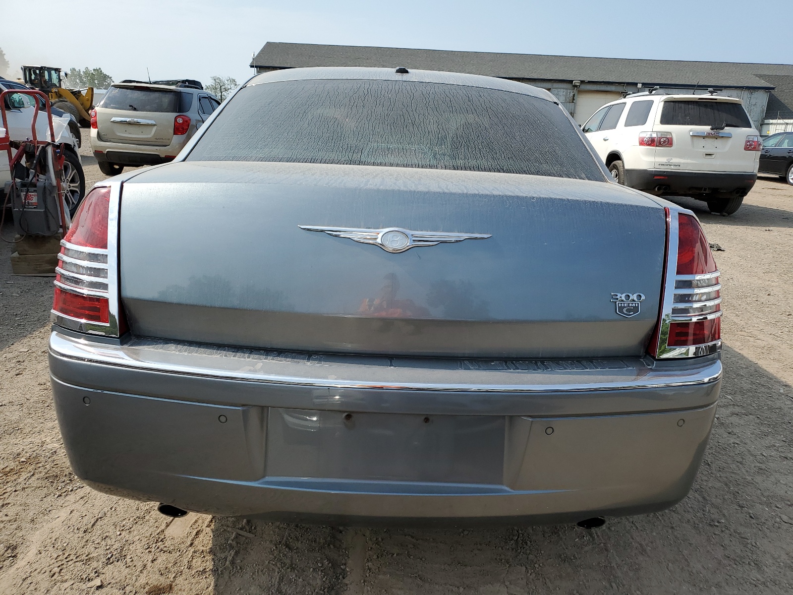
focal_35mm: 26
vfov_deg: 53.1
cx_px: 396
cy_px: 298
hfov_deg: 67.3
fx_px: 596
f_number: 1.5
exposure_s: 1/3333
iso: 50
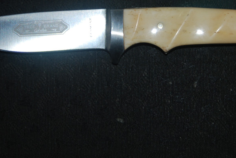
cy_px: 28
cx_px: 136
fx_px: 1043
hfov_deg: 12.9
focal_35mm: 159
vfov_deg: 8.6
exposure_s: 1/125
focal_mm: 52
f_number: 4.5
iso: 100
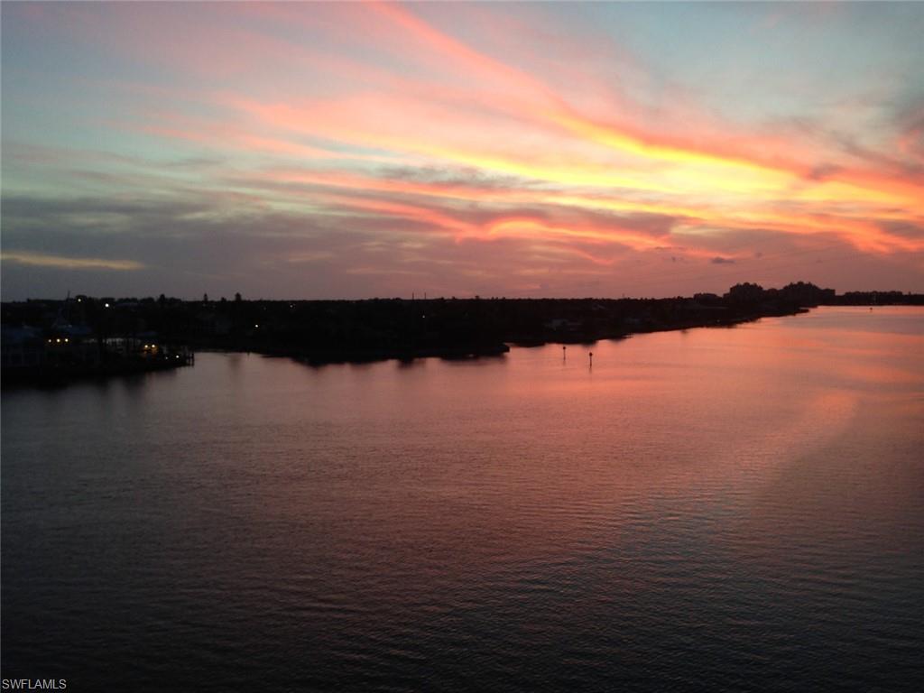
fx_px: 881
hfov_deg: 55.4
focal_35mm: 33
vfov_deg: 42.9
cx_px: 462
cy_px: 346
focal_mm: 4.12
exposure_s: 1/20
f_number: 2.4
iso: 50
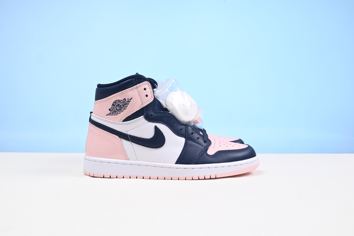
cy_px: 118
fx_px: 393
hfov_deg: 48.4
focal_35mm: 40
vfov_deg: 33.4
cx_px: 177
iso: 100
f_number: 16
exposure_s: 1/2
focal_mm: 40
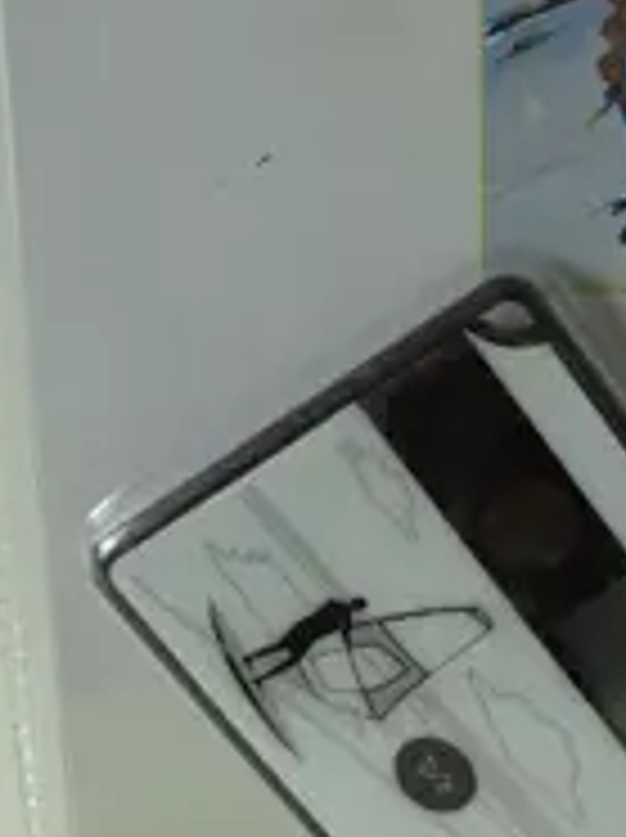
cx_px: 477
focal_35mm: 85
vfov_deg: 23.0
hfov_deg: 17.2
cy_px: 331
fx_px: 2054
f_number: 2.8
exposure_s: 1/43
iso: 100
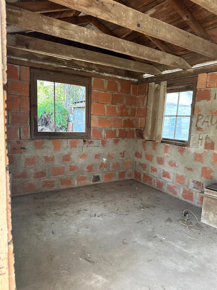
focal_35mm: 24
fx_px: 201
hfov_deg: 56.8
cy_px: 145
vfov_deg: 71.6
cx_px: 108
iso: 160
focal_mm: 6.86
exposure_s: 1/121
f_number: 1.78
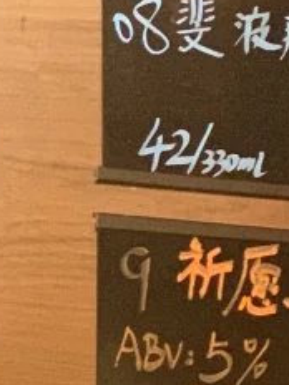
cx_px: 794
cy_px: 602
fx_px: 3596
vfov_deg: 6.1
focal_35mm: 323
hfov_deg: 4.5
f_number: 2.4
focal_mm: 6
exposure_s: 1/56
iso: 400
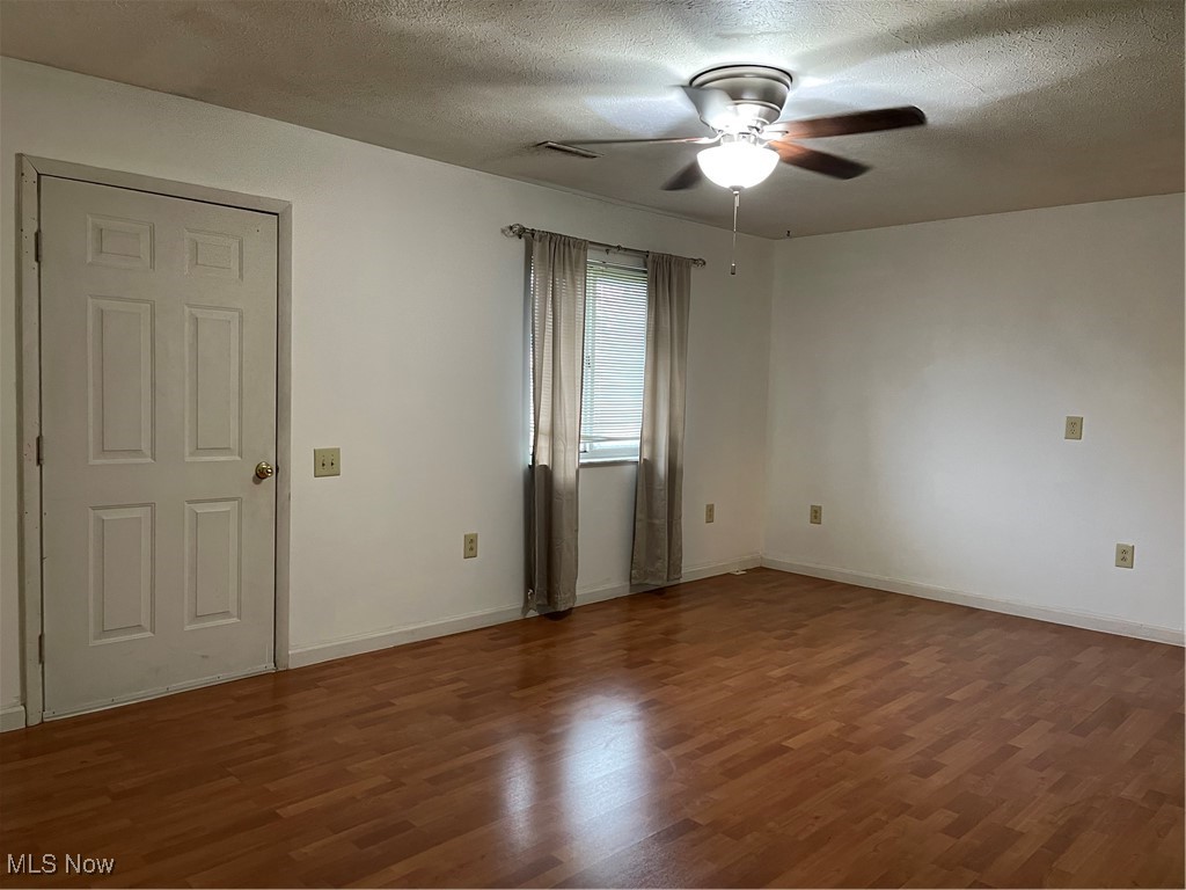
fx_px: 857
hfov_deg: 69.4
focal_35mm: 25
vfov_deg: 54.9
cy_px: 445
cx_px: 593
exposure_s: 1/60
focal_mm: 5.1
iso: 400
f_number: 1.6
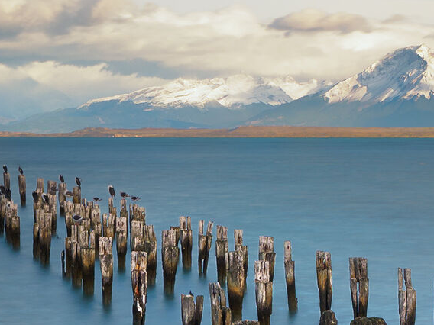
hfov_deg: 12.9
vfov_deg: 9.7
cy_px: 368
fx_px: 1906
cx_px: 338
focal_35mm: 152
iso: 64
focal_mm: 18
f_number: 7.1
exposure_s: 8
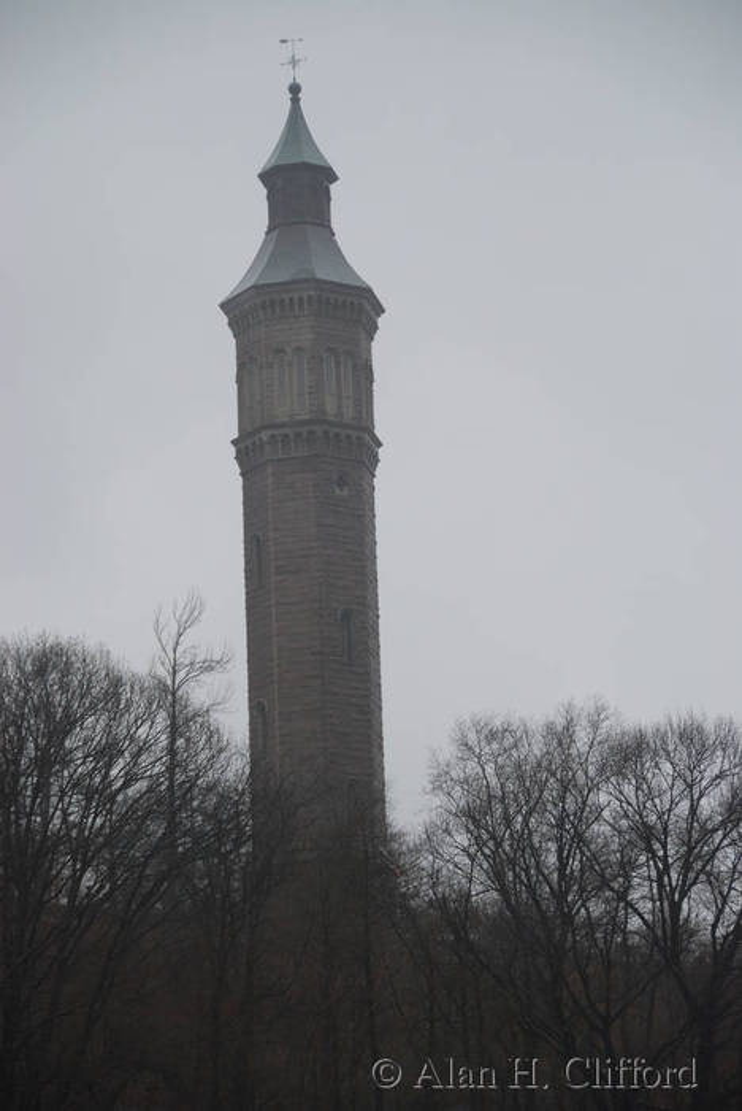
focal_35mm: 142
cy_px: 556
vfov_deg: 14.4
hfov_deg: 9.6
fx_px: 4397
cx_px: 371
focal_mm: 95
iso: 220
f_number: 5.3
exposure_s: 1/200
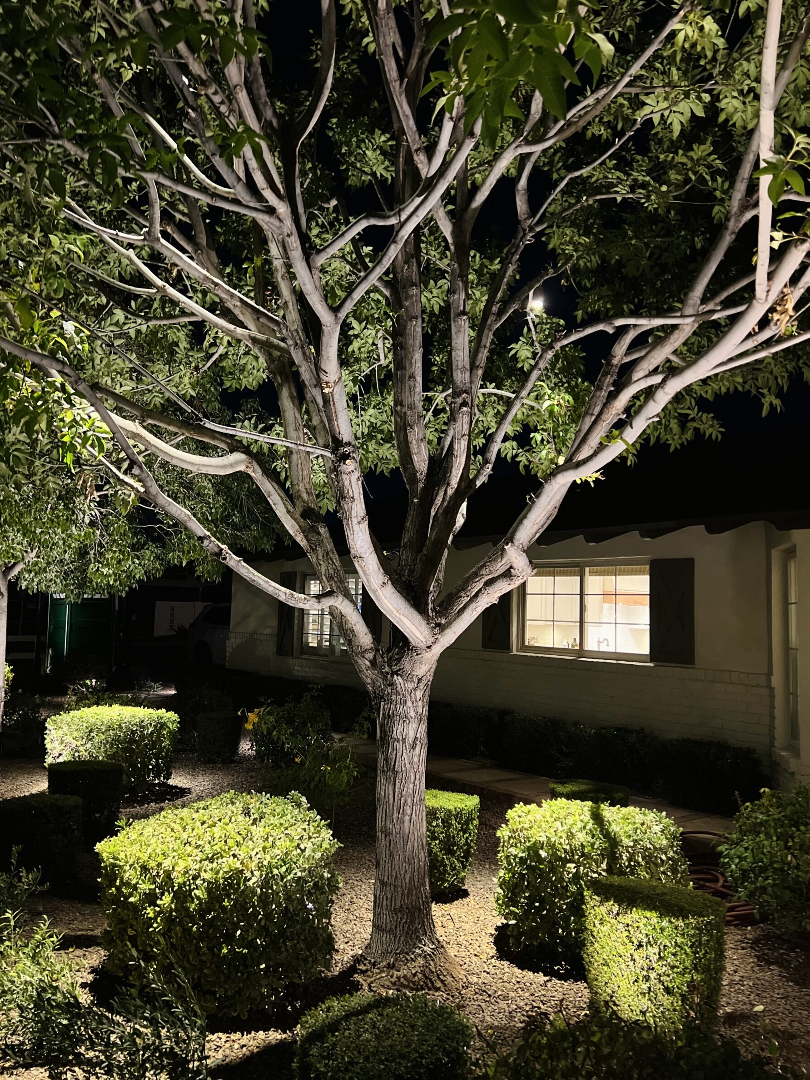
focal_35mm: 28
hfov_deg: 49.7
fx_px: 874
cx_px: 381
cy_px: 532
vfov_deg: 63.4
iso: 800
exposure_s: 1/30
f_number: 1.5
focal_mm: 5.7
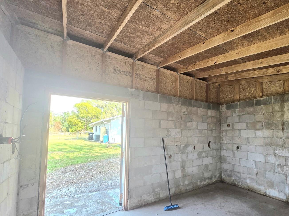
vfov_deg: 77.6
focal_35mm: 16
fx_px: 134
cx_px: 167
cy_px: 124
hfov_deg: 93.8
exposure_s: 1/120
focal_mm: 2.2
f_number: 1.9
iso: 100
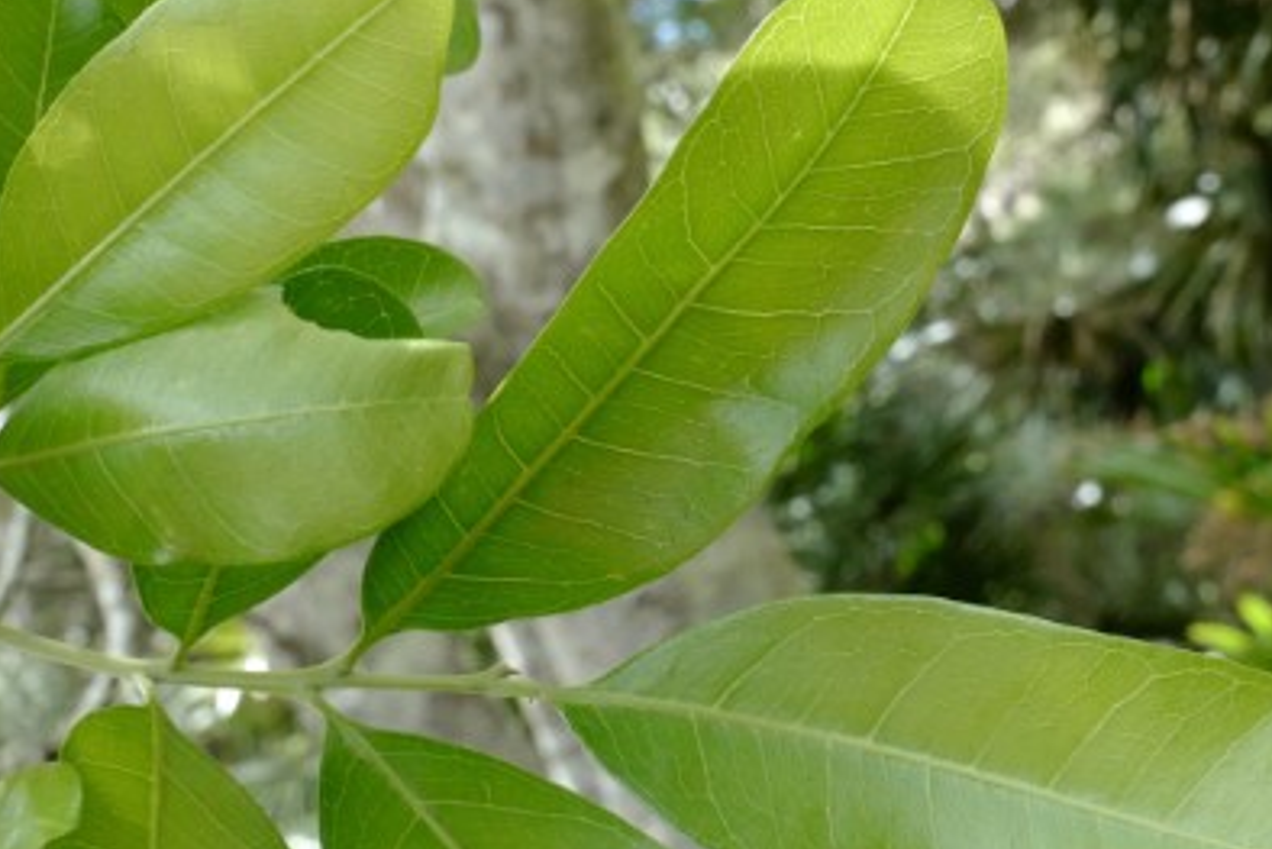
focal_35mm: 53
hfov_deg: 36.9
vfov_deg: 25.3
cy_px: 600
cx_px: 374
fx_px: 1873
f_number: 7.1
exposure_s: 1/100
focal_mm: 19
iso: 800
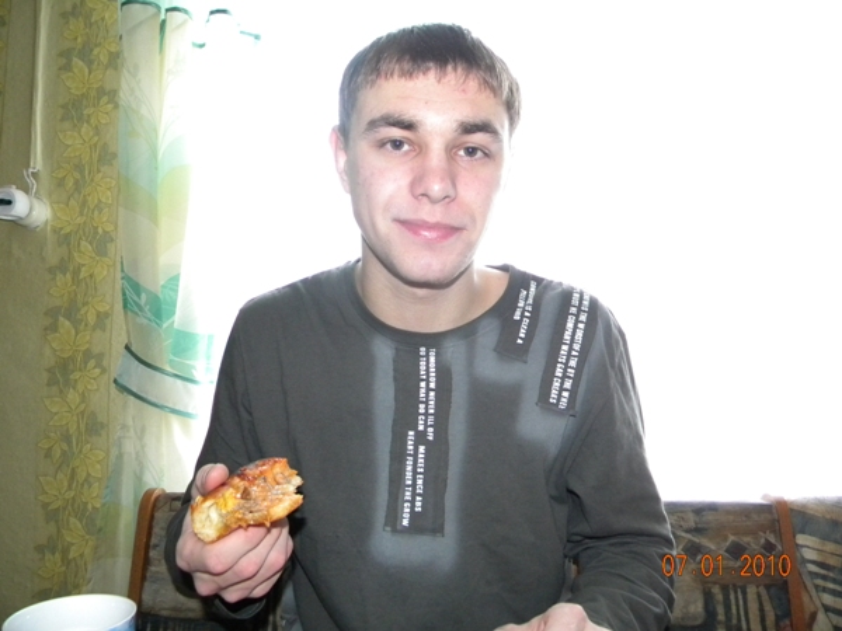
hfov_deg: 63.4
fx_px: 681
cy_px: 316
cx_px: 421
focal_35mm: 28
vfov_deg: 49.7
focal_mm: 5
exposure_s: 1/26
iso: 400
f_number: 3.5
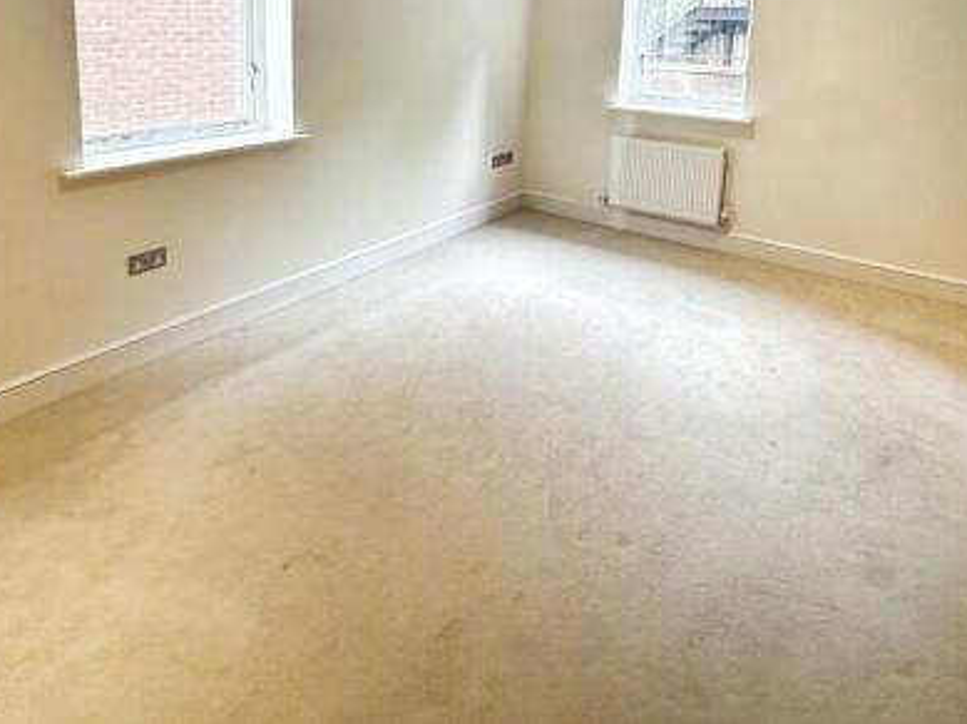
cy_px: 185
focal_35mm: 21
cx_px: 571
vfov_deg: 60.1
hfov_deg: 78.3
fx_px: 586
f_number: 2.2
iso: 160
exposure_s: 1/100
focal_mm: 2.22
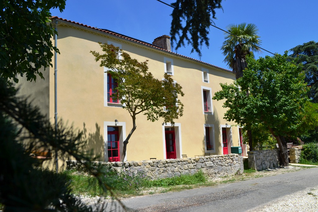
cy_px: 106
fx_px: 239
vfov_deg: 47.9
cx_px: 159
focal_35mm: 27
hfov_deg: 67.4
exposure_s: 1/320
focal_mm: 18
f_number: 9
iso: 100
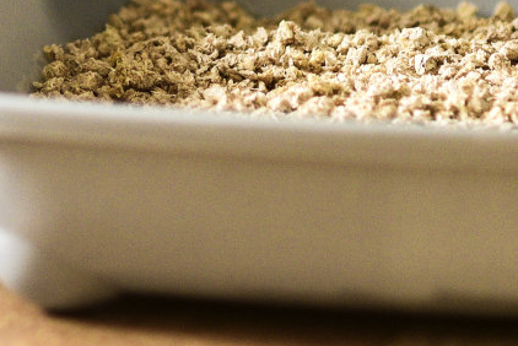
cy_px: -223
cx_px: 77
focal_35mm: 398
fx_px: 5731
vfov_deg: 3.4
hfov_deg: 5.2
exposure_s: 1/320
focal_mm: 105
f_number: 2.5
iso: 1000
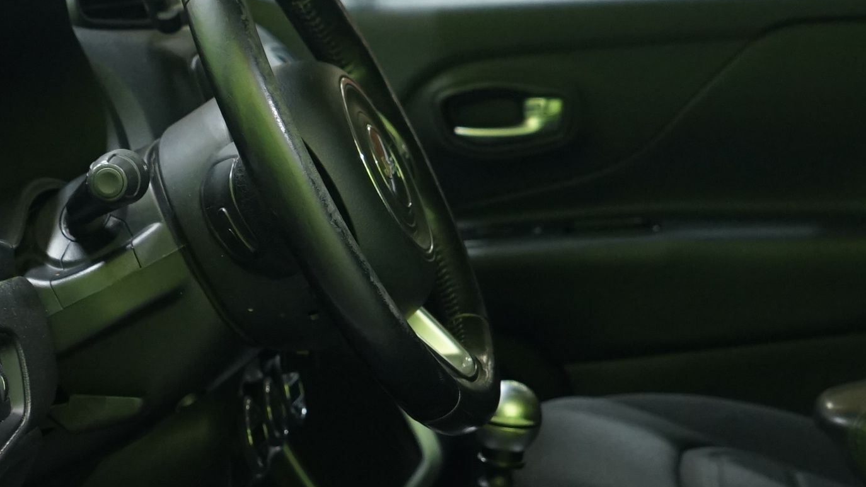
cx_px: 292
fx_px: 2273
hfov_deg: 21.5
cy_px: 450
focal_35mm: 99
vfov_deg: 12.1
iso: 1600
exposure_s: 1/25
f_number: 4.5
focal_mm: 33
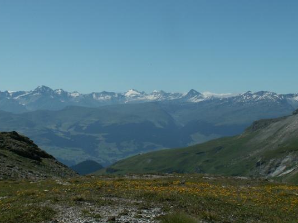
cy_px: 93
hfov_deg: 29.0
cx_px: 144
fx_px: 577
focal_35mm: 67
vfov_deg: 21.9
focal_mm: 9.3
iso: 50
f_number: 8
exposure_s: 1/320
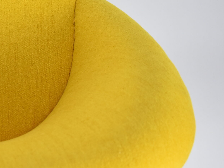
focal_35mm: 100
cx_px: -40
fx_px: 648
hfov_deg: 18.6
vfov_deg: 14.8
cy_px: 106
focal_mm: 29
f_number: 4.2
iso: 900
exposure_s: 1/125
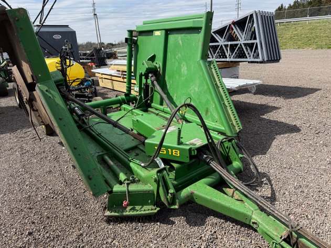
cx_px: 166
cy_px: 124
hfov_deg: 71.6
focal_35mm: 24
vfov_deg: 56.8
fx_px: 229
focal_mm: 6.76
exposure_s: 1/3279
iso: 80
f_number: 1.78
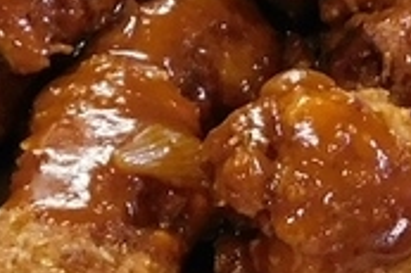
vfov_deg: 8.1
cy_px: 430
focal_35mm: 166
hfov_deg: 12.4
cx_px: 247
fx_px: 1893
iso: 400
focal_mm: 4
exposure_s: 1/30
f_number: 3
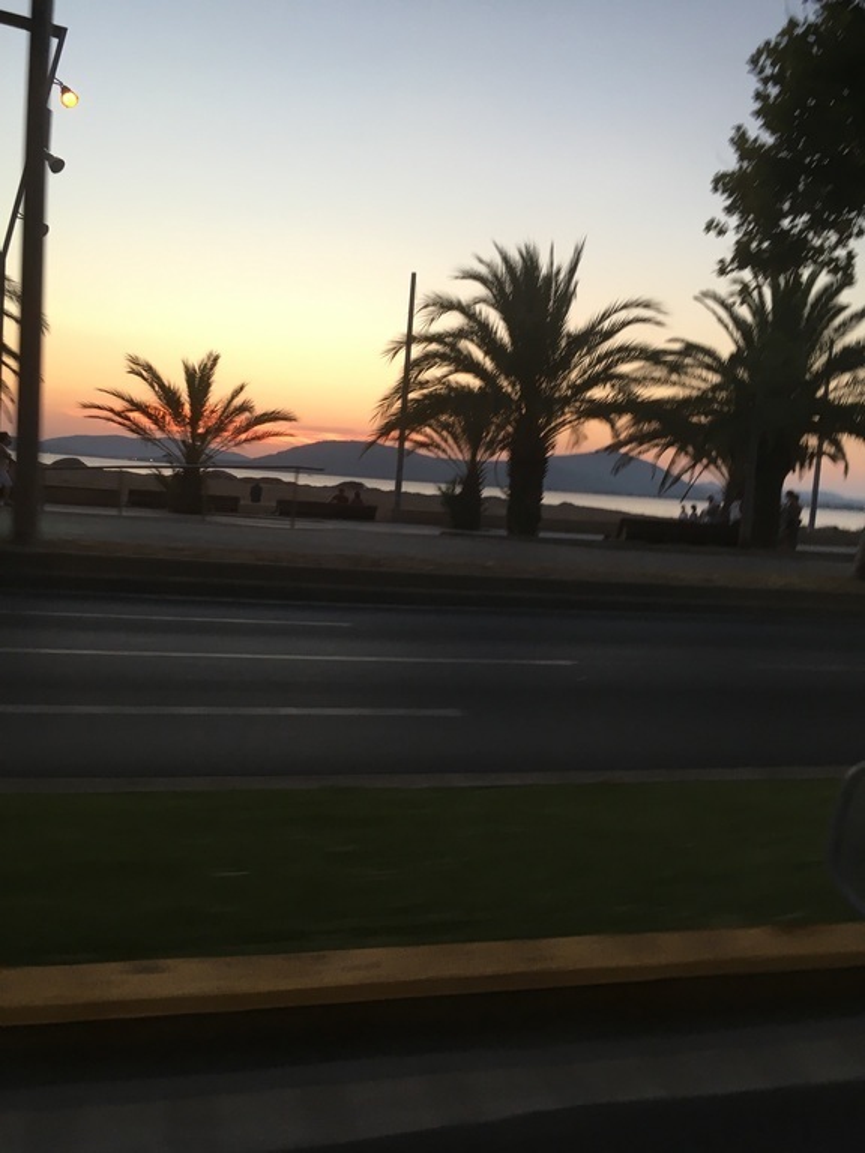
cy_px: 576
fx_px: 966
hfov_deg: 48.2
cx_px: 432
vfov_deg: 61.7
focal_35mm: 29
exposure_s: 1/33
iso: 64
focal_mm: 4.15
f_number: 2.2
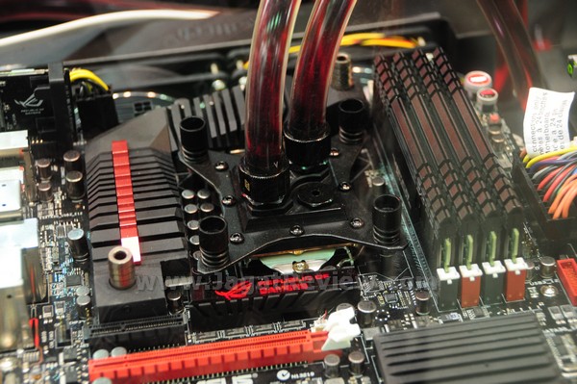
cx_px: 288
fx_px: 1441
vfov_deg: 15.2
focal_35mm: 90
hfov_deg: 22.6
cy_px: 192
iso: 800
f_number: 4.8
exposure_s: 1/25
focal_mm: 60
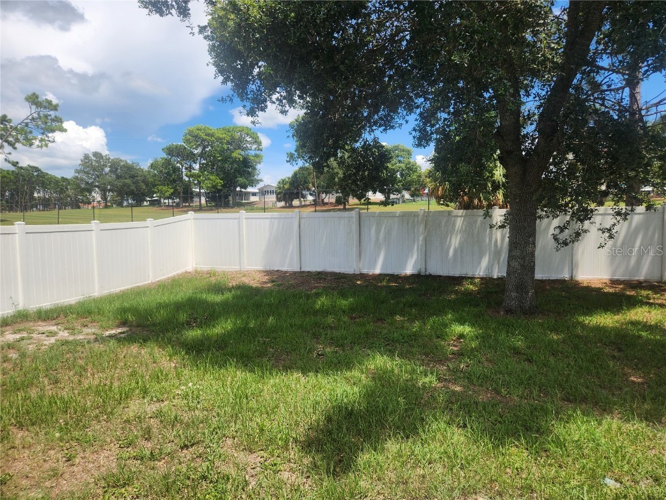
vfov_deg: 58.9
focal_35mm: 23
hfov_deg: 73.9
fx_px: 443
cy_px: 250
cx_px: 333
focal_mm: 5.4
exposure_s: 1/1297
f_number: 1.8
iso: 20
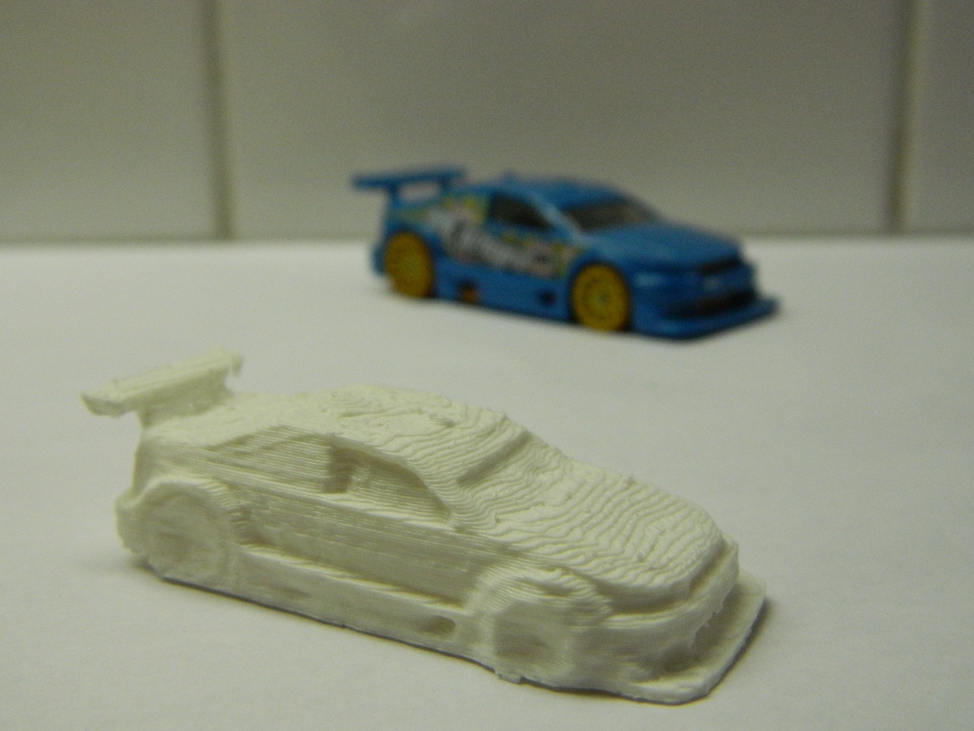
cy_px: 366
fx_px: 1154
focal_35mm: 41
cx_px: 487
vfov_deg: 35.1
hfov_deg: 45.8
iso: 400
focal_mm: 7.3
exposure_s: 1/160
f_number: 3.5
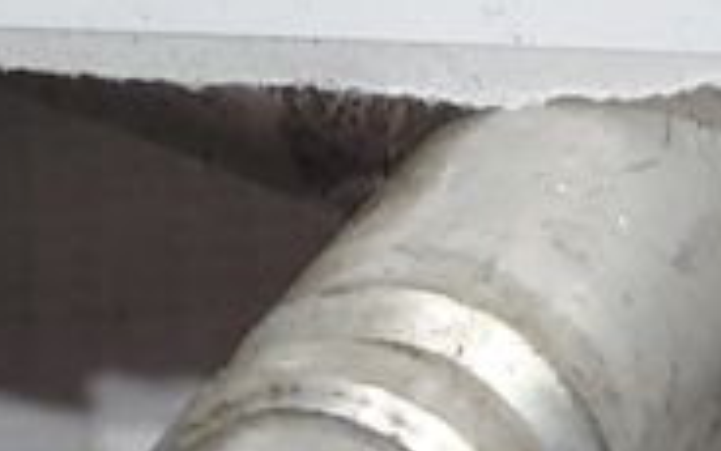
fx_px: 3773
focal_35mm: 192
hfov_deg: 10.9
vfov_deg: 6.5
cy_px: -643
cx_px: 312
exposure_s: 1/50
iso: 125
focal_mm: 5.23
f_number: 1.8
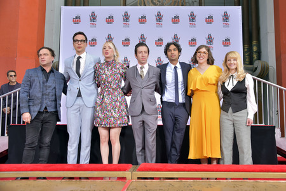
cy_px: 96
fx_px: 286
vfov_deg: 36.9
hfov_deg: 53.1
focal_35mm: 36
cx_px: 143
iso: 160
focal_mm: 36
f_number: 4
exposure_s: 1/250
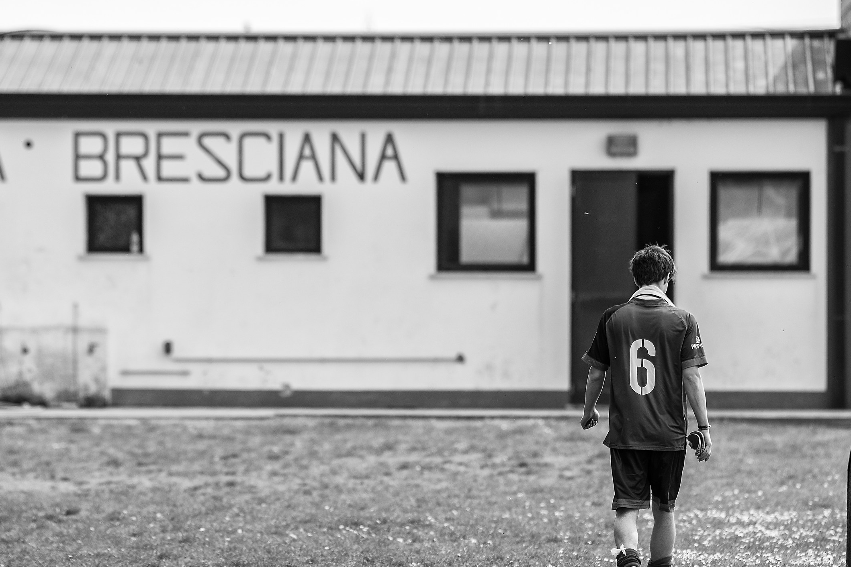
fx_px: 8037
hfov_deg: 6.1
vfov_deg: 4.0
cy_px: 316
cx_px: 407
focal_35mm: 340
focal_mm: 200
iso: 200
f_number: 4.5
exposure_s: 1/1250
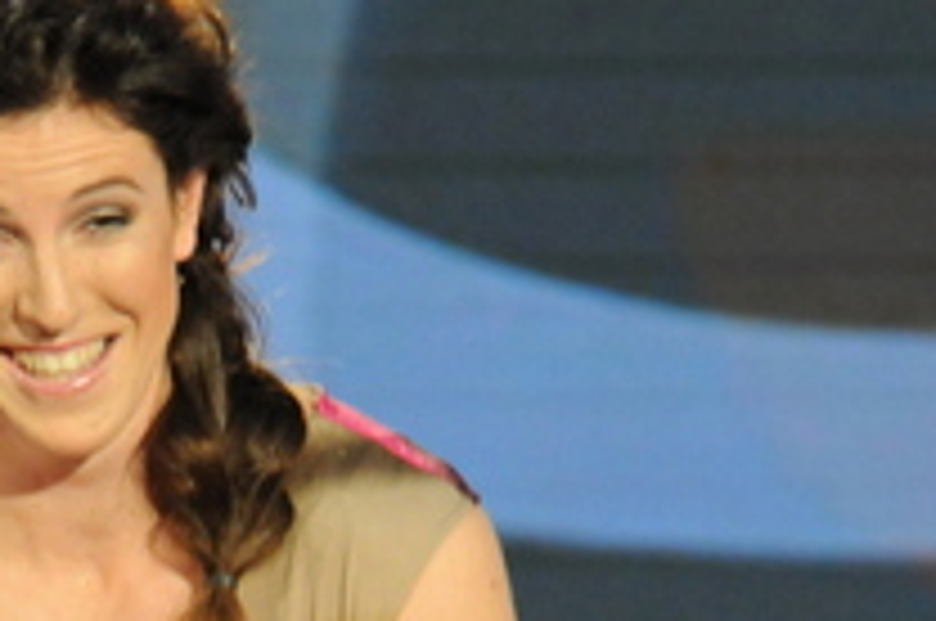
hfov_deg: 1.7
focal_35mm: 1246
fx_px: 32346
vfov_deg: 1.1
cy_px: 902
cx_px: 104
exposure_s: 1/100
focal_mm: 270
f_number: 5.3
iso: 2000
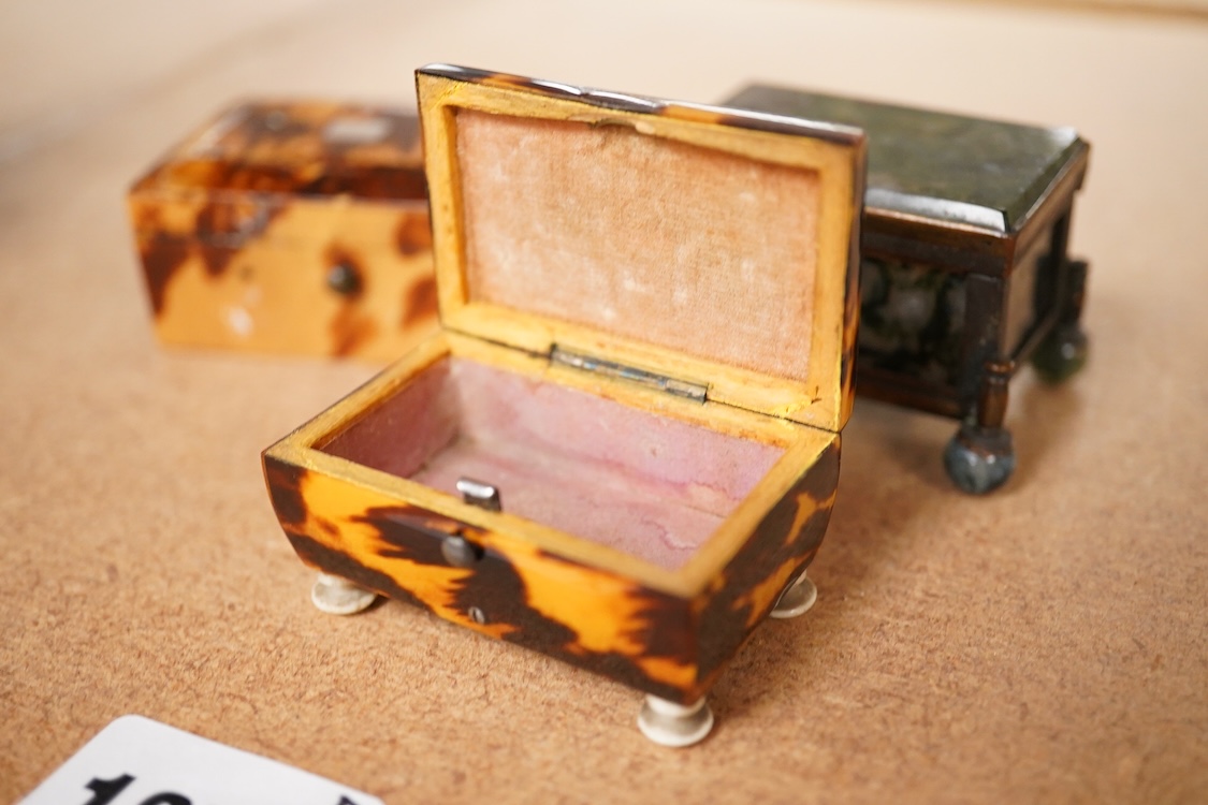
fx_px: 1510
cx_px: 604
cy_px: 402
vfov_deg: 29.9
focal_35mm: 45
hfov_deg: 43.6
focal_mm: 30
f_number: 5.6
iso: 2500
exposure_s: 1/160
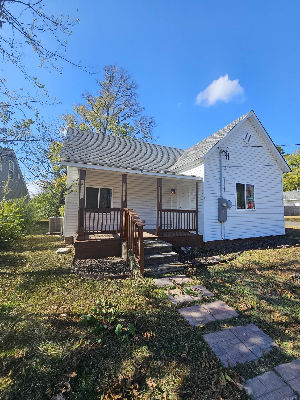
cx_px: 150
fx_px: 150
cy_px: 200
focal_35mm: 13
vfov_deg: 106.2
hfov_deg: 89.9
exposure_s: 1/1120
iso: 50
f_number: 2.2
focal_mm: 2.2
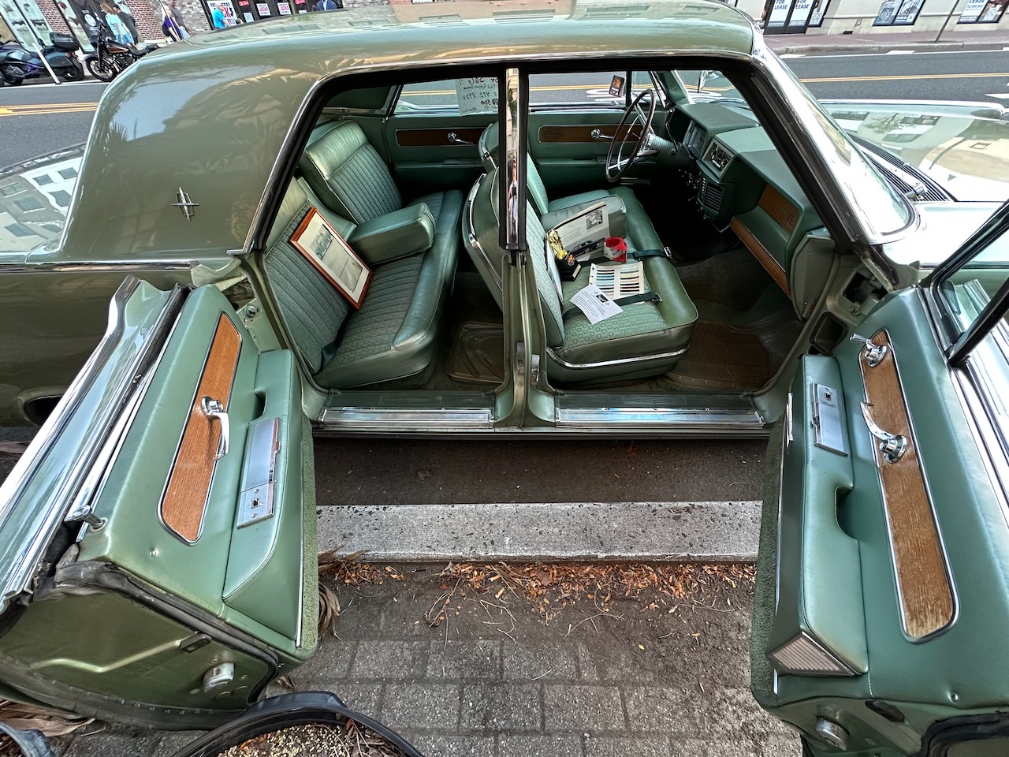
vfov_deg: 85.7
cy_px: 378
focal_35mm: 14
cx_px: 504
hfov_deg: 102.1
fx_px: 408
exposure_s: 1/60
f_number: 2.2
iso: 250
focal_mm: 2.22
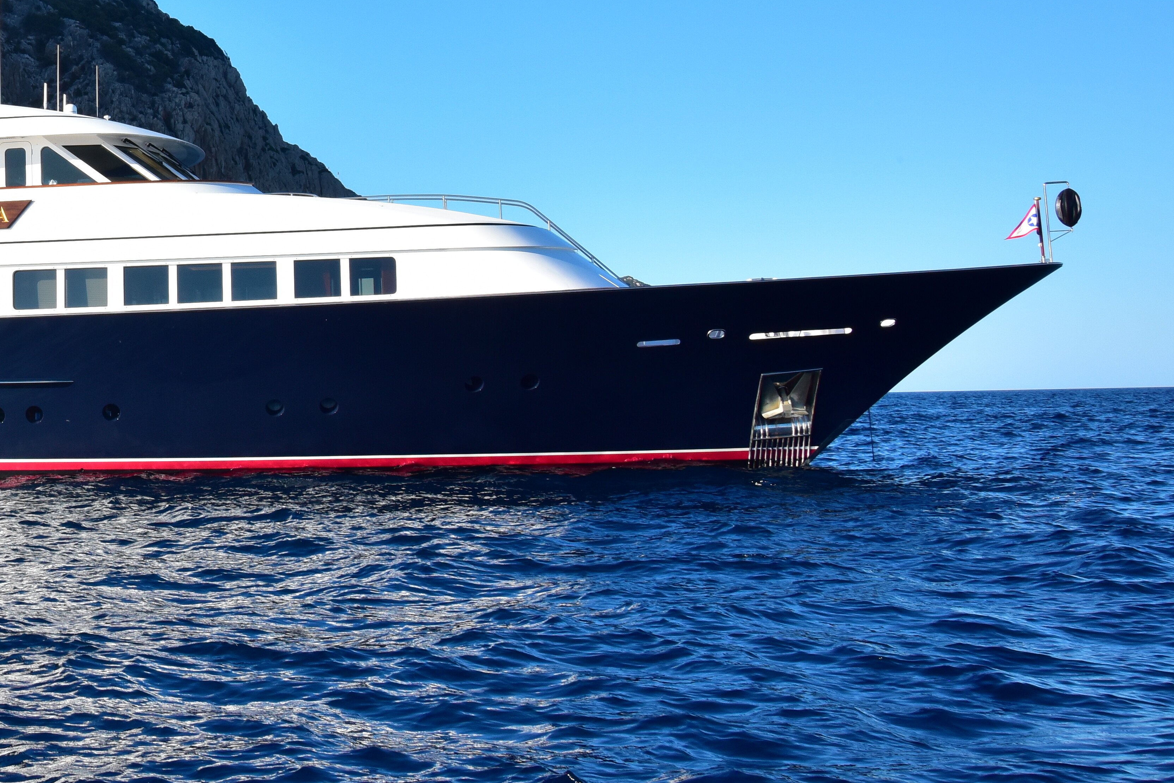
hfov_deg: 33.6
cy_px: 131
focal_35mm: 53
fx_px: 1729
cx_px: -56
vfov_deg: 25.0
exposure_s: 1/320
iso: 640
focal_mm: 24
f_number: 14
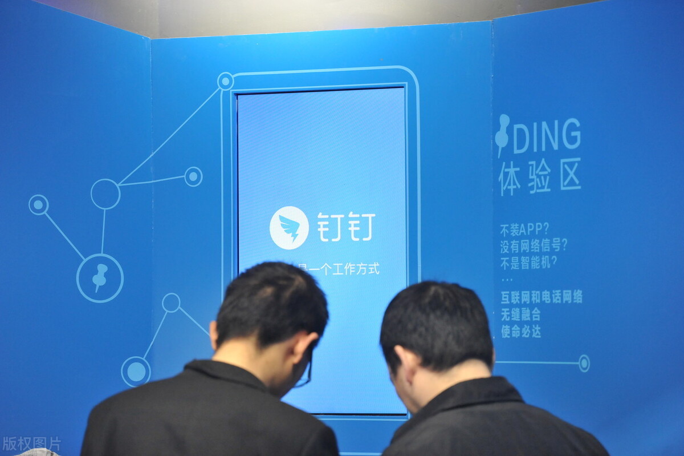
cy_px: 228
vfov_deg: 8.3
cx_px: 342
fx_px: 3134
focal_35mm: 165
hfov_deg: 12.5
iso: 3200
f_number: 2.8
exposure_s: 1/640
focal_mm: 165
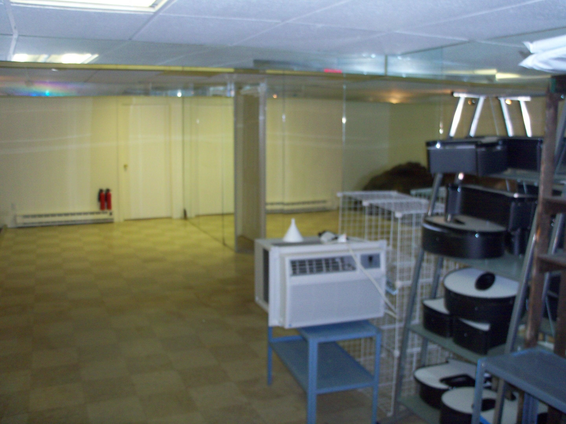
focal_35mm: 35
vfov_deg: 40.7
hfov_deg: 52.6
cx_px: 283
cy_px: 212
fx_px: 572
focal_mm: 6.3
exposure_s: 1/30
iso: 160
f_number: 3
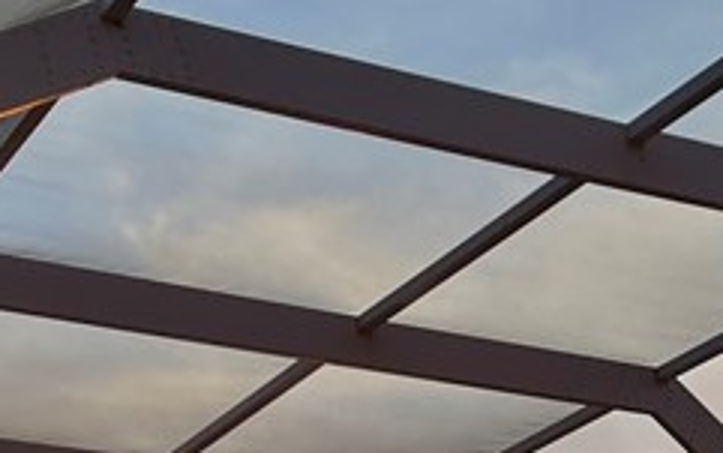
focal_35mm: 117
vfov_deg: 10.1
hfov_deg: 17.3
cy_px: 1002
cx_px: 756
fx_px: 2307
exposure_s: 1/506
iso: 32
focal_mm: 4.2
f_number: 1.6
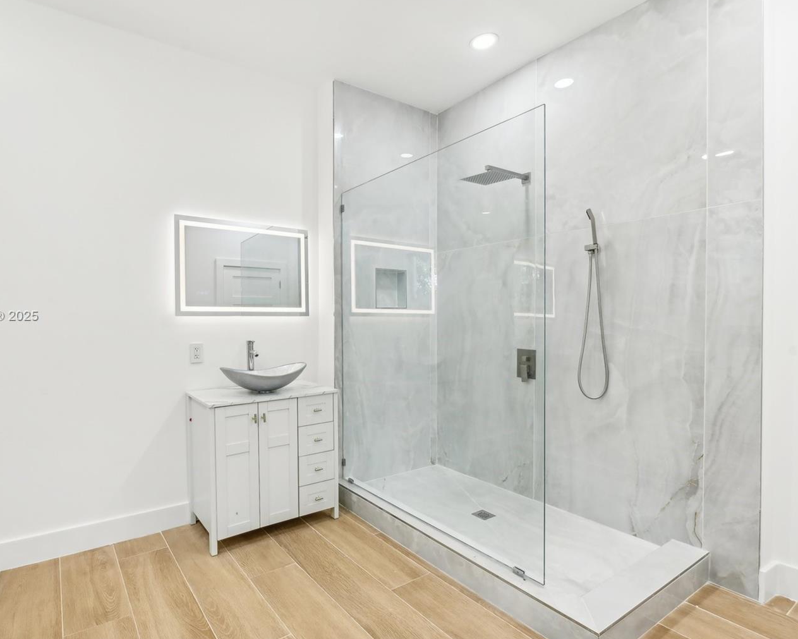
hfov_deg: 82.7
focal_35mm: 19
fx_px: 449
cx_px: 341
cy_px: 317
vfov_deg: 70.9
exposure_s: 1/15
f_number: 8
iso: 140
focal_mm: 16
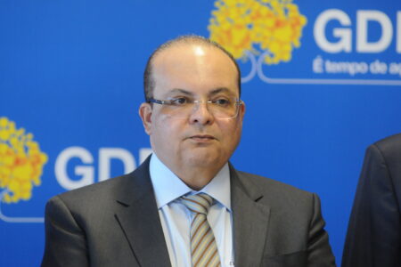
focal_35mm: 42
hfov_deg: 46.4
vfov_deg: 31.9
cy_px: 134
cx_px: 200
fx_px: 468
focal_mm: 28
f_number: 1.6
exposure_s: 1/100
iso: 1600
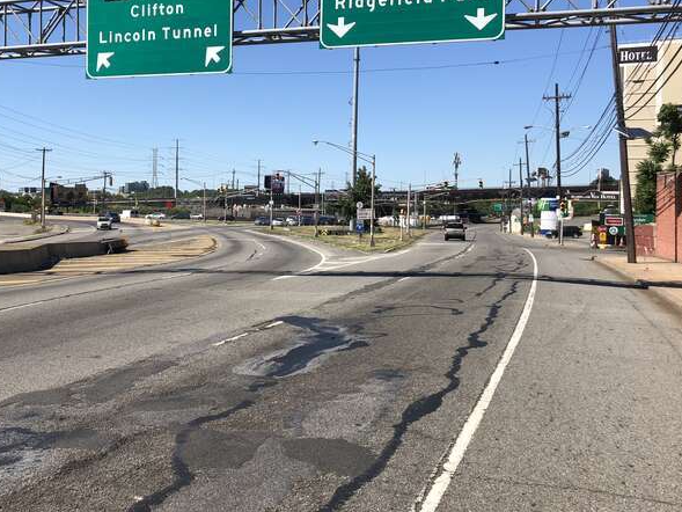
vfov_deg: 37.6
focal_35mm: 38
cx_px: 283
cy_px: 212
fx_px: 749
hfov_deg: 48.7
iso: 20
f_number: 1.8
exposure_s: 1/2114
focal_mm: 4
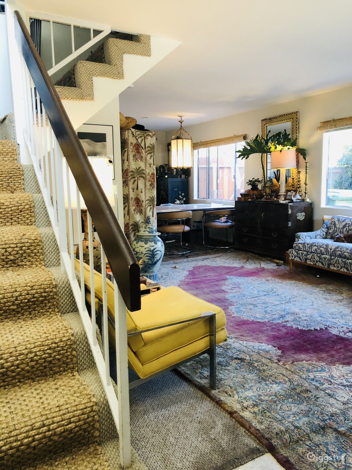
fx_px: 380
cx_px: 176
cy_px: 235
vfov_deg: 63.4
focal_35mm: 28
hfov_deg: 49.7
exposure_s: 1/30
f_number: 1.8
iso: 32
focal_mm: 4
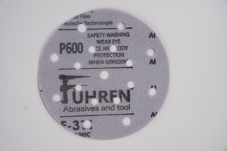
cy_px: 76
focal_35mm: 46
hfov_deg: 43.0
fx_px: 288
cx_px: 114
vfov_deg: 29.5
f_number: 5
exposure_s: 1/160
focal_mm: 45.7
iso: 320
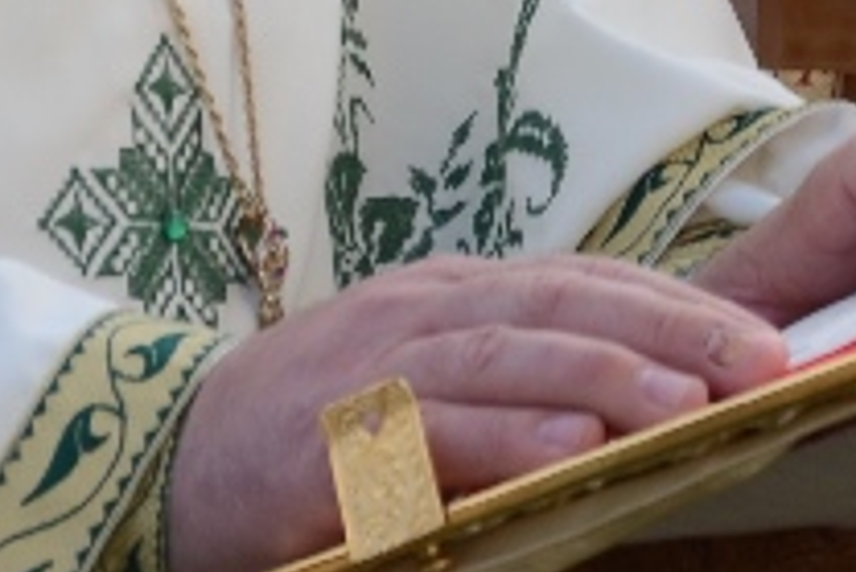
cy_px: -831
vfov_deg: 2.3
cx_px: 239
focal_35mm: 606
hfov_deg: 3.4
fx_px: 14419
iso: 100
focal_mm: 70
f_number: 6.3
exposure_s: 1/100
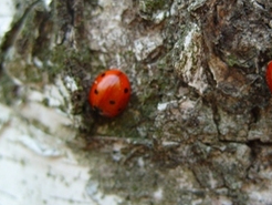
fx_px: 503
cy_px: 74
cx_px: 188
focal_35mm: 64
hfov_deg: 30.0
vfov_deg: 22.9
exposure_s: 1/45
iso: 160
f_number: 2.8
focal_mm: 7.8
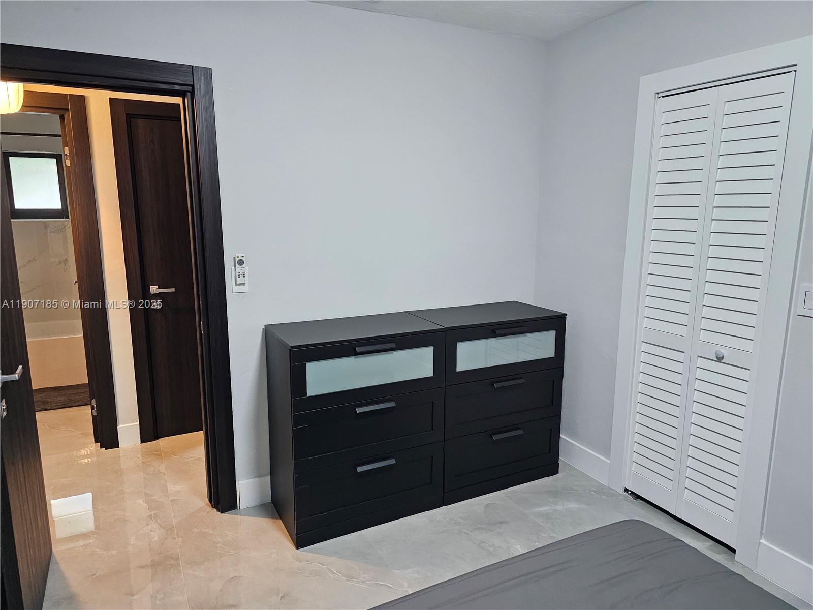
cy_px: 305
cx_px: 406
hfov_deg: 73.9
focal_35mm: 23
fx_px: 540
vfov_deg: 58.9
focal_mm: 6.3
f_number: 1.7
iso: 1000
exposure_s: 1/120
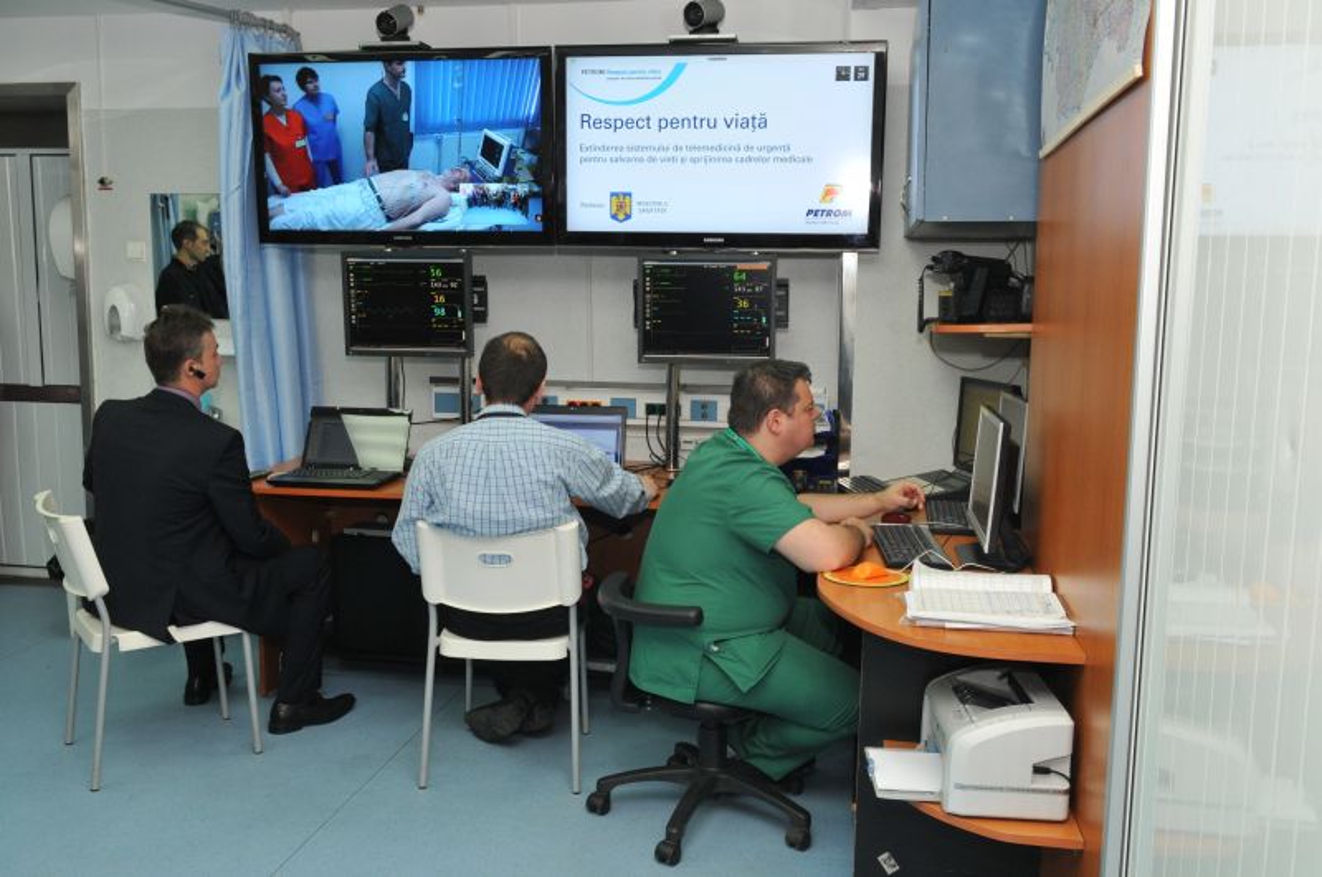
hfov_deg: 57.3
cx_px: 661
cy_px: 438
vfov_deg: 39.9
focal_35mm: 33
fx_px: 1210
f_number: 6.3
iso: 500
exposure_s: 1/60
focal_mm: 22
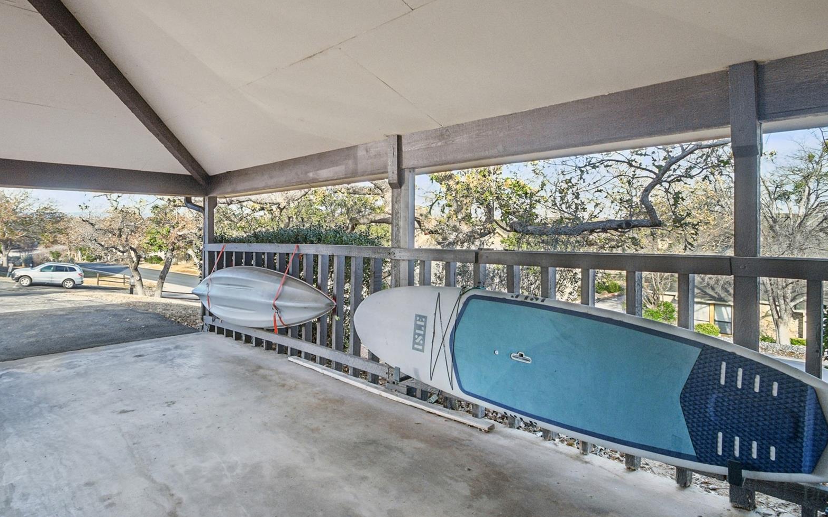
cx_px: 329
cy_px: 200
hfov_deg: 84.0
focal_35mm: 20
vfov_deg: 59.0
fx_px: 451
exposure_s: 1/80
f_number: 8
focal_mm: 10
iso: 400
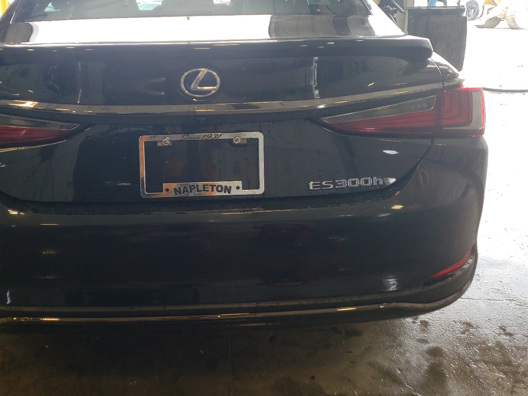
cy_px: 163
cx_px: 209
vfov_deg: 41.6
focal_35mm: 34
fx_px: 519
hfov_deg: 53.5
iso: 50
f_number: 1.5
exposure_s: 1/222
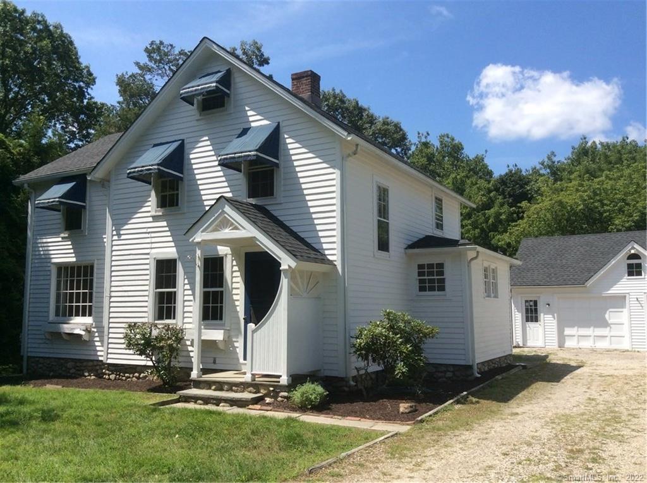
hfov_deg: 56.9
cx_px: 324
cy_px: 242
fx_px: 597
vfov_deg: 44.0
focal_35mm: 32
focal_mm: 3.3
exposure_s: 1/1330
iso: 32
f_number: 2.4
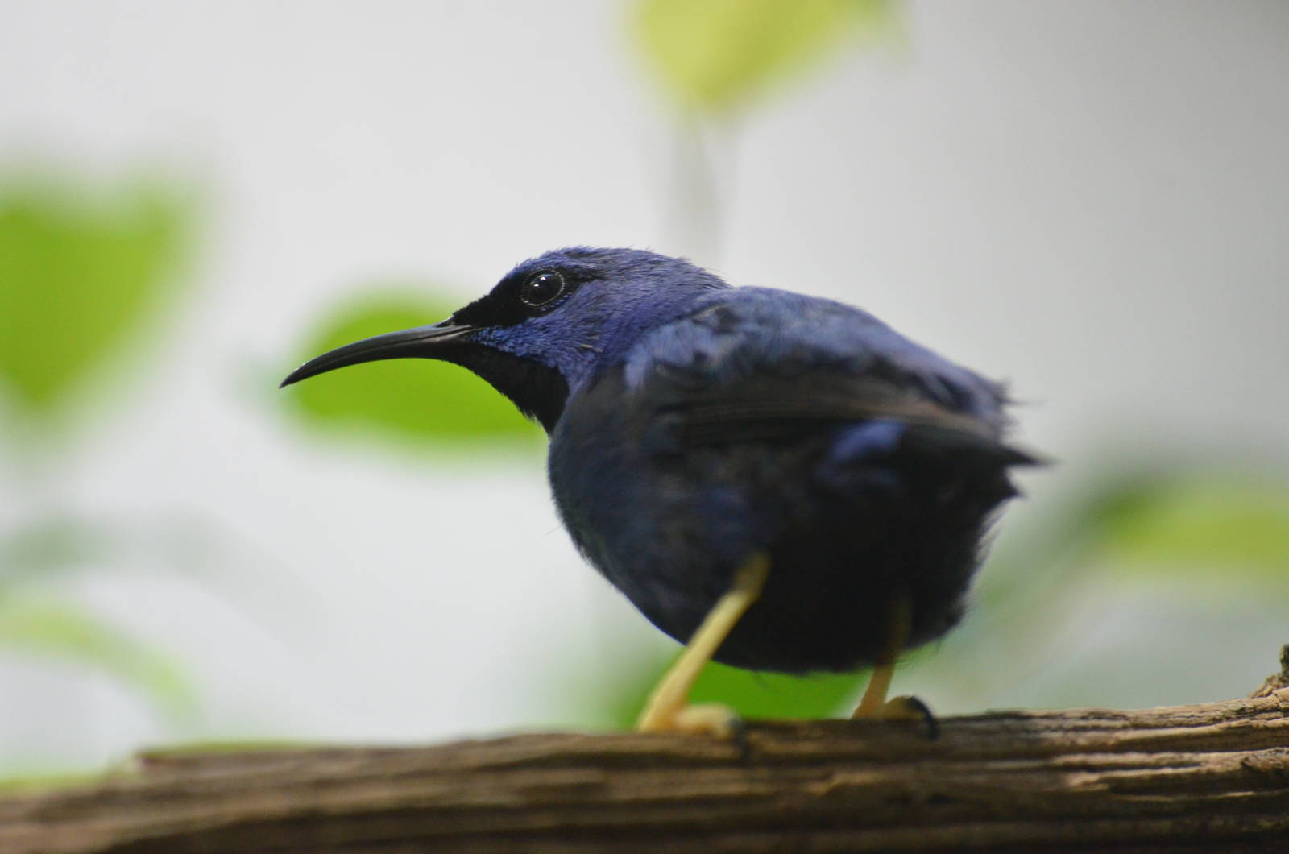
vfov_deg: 3.0
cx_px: 644
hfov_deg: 4.6
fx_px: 16080
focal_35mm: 450
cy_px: 427
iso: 2500
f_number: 5.6
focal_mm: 300
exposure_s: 1/250
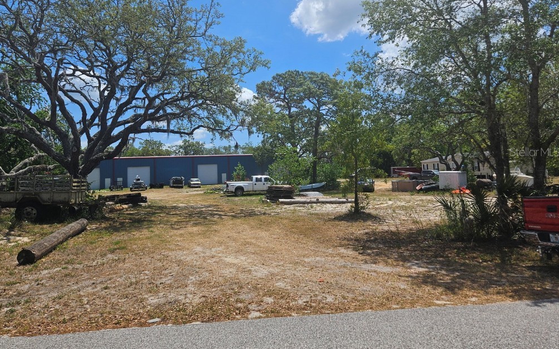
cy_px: 152
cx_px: 276
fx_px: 381
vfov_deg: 49.1
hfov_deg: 72.6
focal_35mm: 25
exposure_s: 1/2417
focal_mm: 5.4
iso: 25
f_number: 1.8
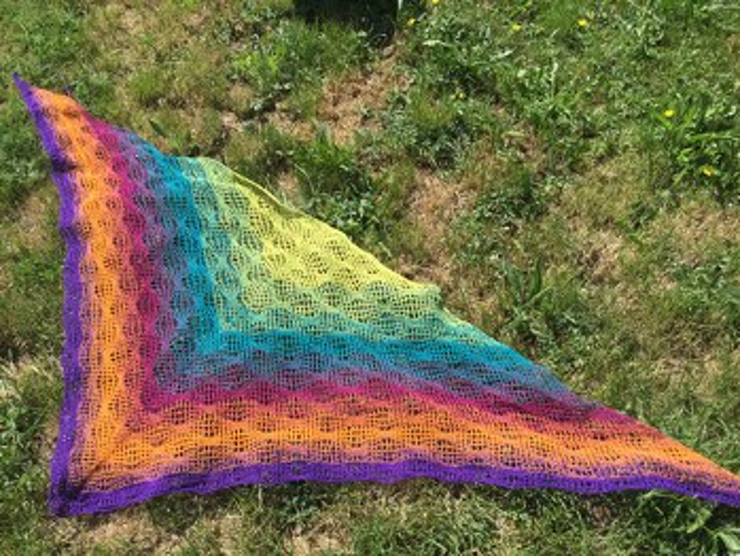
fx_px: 663
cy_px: 278
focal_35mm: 31
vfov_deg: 45.5
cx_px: 370
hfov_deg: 58.3
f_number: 2.4
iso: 25
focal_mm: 3.3
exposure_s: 1/769
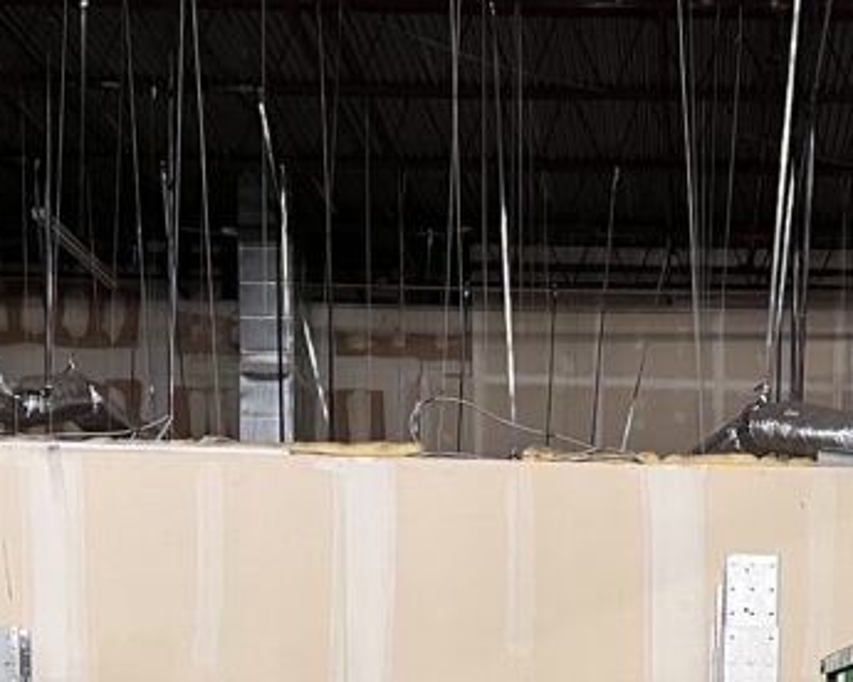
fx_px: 2171
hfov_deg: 21.8
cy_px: 941
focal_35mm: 86
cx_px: 757
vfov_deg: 16.6
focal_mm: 5.7
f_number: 1.5
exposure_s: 1/60
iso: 320
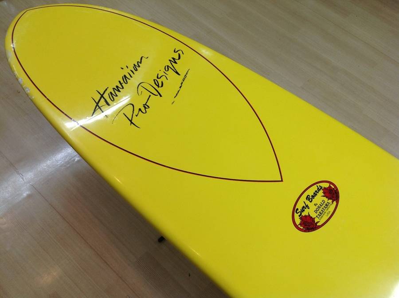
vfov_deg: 40.6
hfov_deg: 52.7
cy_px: 149
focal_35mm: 35
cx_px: 200
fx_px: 403
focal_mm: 4.28
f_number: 2.4
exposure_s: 1/60
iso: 64
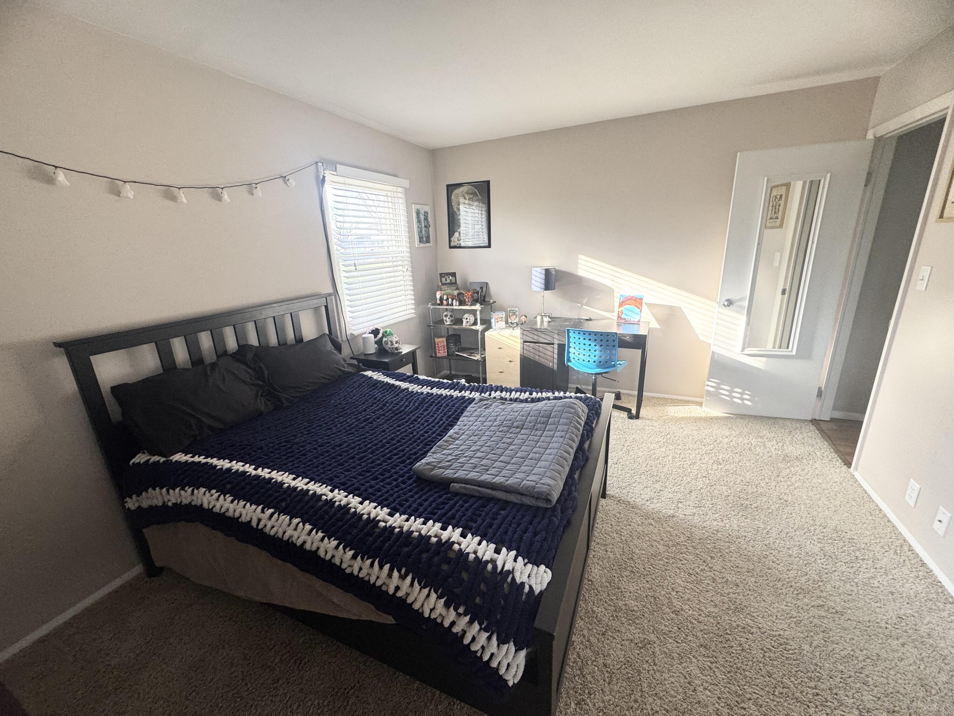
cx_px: 477
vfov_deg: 85.7
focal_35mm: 14
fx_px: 386
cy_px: 358
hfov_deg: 102.1
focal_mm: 2.22
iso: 125
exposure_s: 1/99
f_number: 2.2
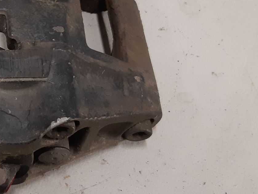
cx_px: -28
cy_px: 62
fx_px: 470
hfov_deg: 27.9
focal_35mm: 63
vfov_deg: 23.2
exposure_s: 1/50
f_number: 1.7
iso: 160
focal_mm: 3.93
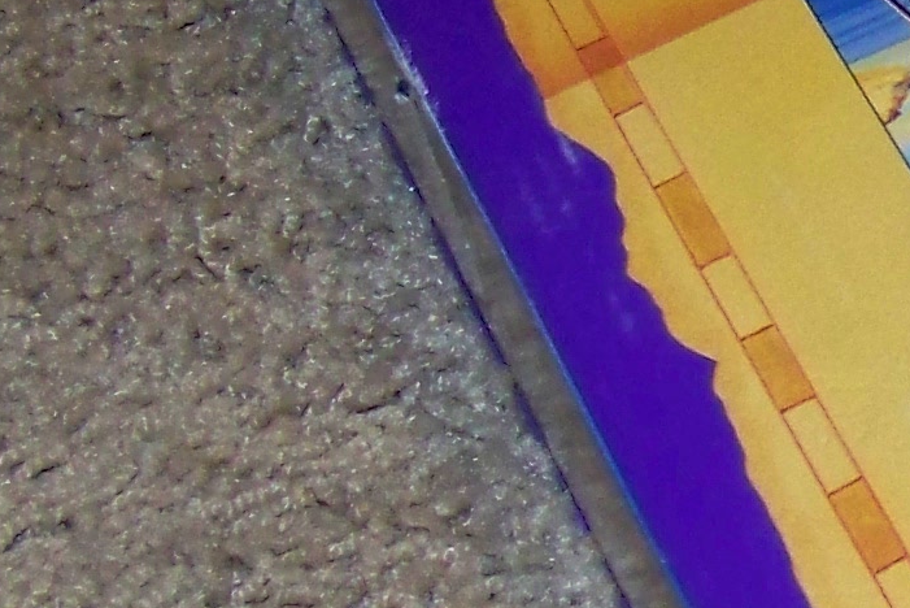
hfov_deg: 11.8
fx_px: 4147
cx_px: 1510
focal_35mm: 164
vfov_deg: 8.3
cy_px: 570
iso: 200
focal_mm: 5.85
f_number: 2.8
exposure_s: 1/30
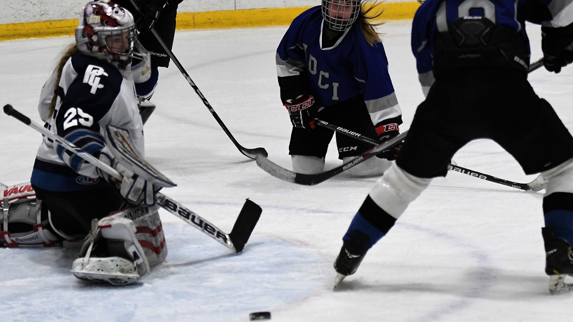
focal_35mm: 119
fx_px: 1801
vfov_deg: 10.2
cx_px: 287
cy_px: 144
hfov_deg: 18.1
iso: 2200
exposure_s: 1/1000
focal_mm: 75
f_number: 2.8
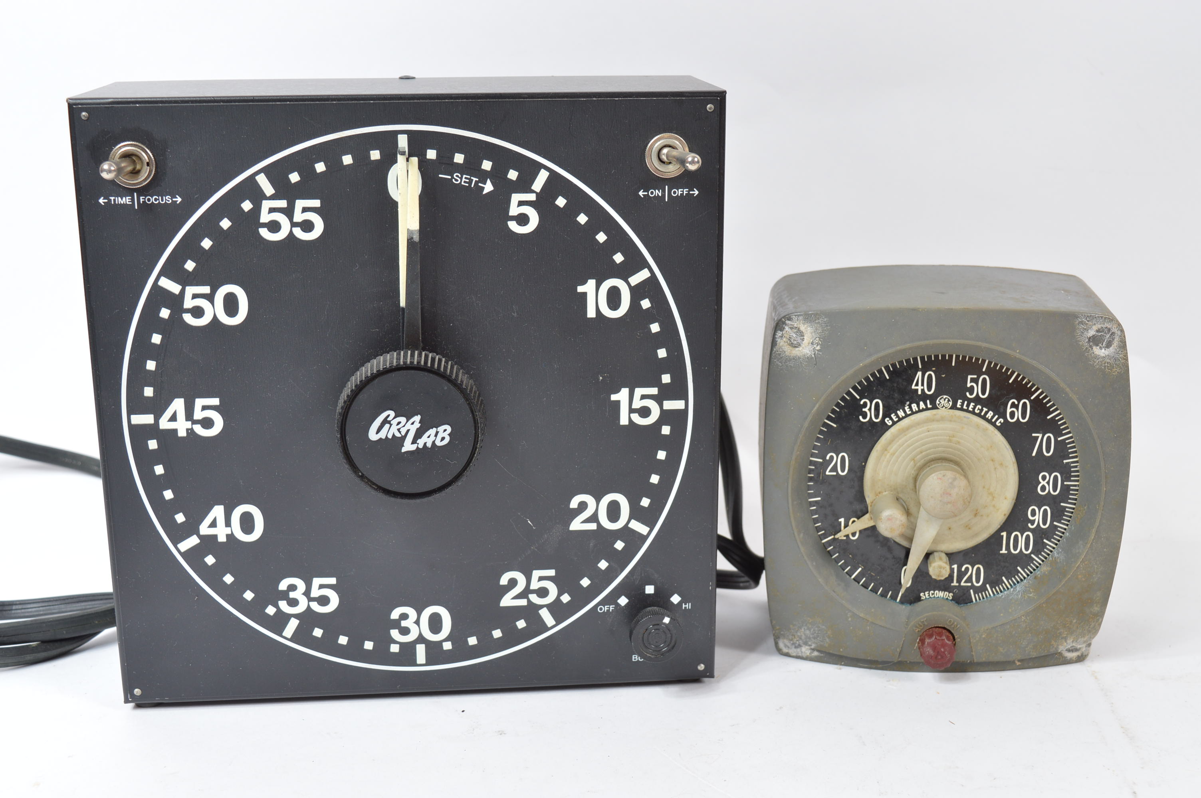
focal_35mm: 45
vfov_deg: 29.8
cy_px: 399
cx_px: 600
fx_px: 1500
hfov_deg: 43.6
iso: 200
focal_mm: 30
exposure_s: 1/100
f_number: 9
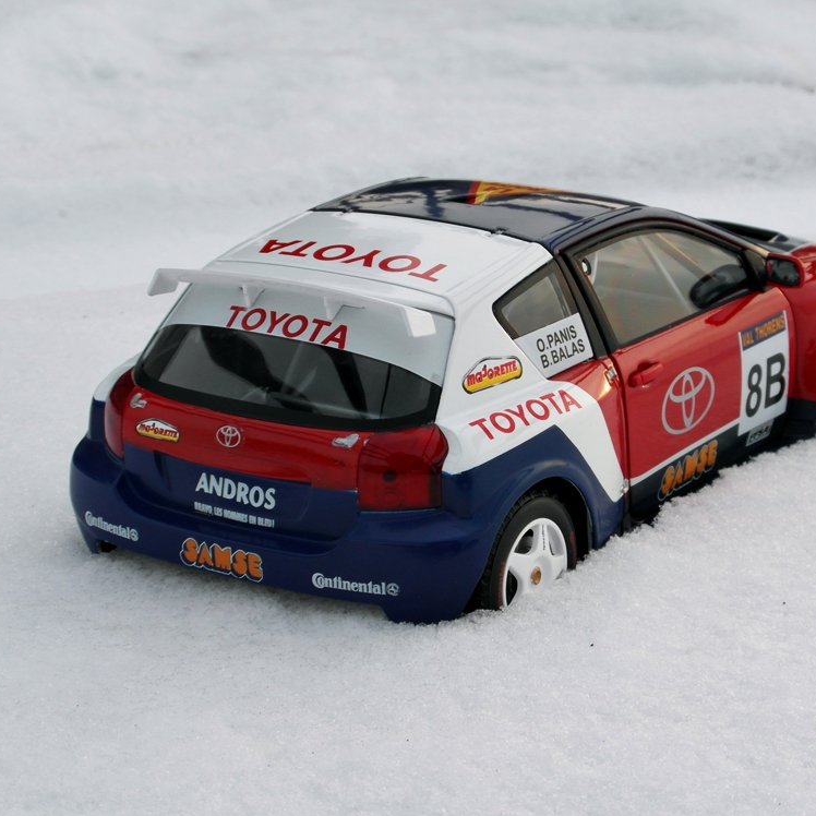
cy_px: 408
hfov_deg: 16.7
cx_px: 514
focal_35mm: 104
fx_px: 2774
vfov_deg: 16.7
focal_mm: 14.3
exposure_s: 1/90
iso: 80
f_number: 5
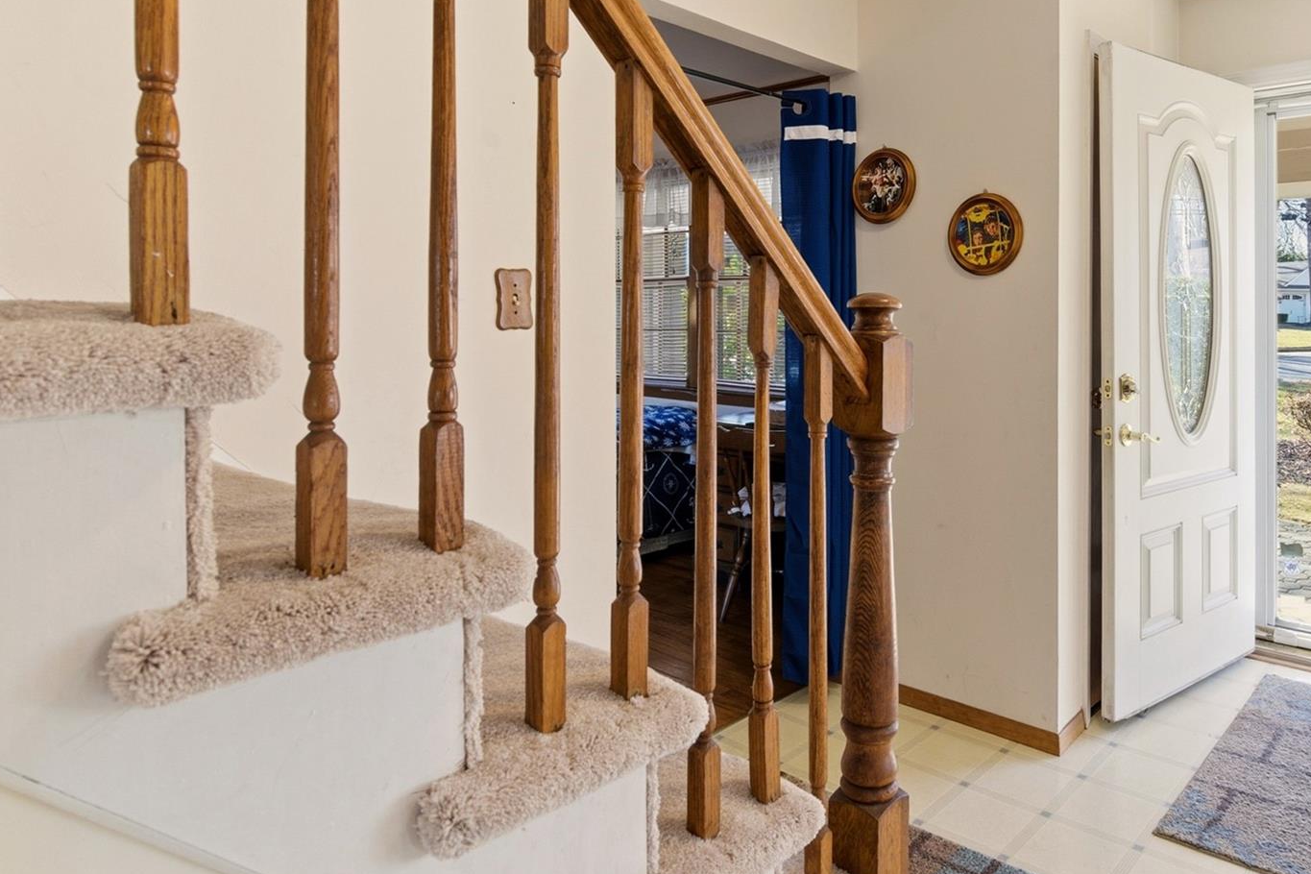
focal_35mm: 24
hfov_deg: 72.6
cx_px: 814
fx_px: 874
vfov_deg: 52.4
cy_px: 311
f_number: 9
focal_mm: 16
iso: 250
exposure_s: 1/60
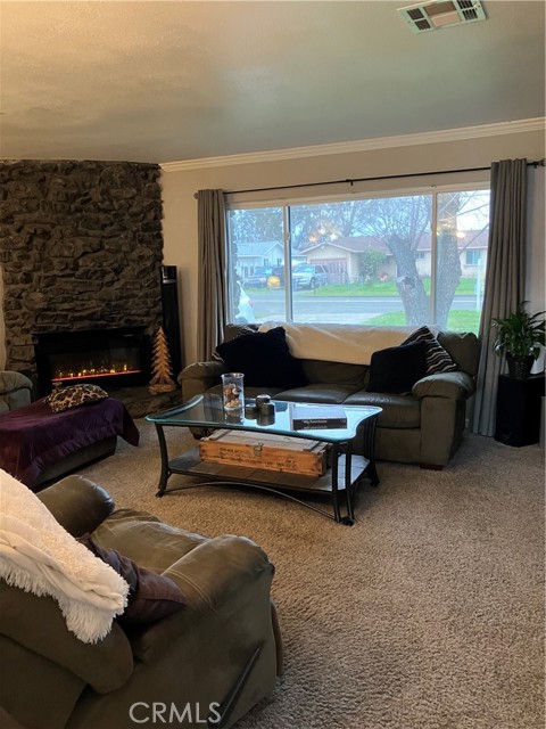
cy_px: 364
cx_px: 273
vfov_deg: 63.4
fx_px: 589
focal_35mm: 28
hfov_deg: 49.7
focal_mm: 3.99
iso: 320
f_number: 1.8
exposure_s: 1/40
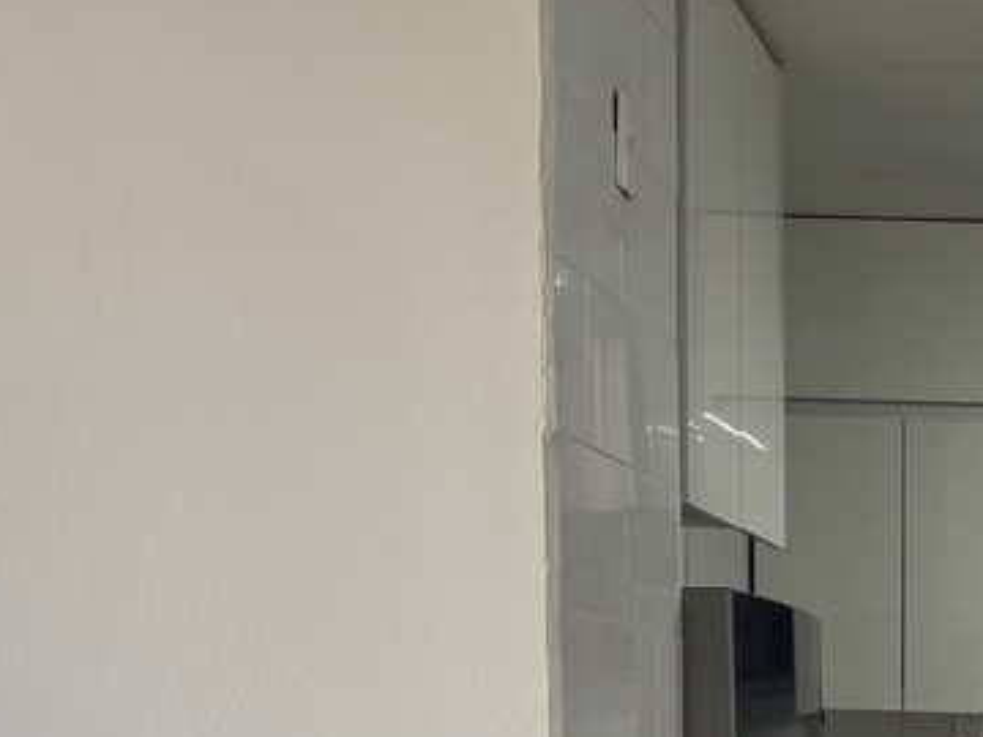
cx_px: 1210
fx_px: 2272
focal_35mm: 80
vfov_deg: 17.3
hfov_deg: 22.3
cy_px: 955
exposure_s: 1/121
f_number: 1.78
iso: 100
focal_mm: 6.76
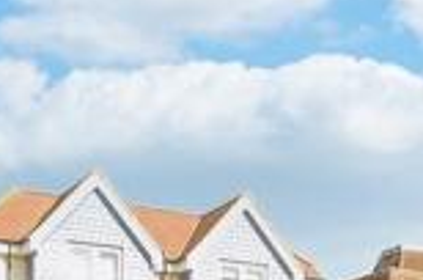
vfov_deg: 12.1
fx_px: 1173
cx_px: 338
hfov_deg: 20.2
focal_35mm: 100
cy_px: 564
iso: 80
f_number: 8
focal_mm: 10
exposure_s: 1/60
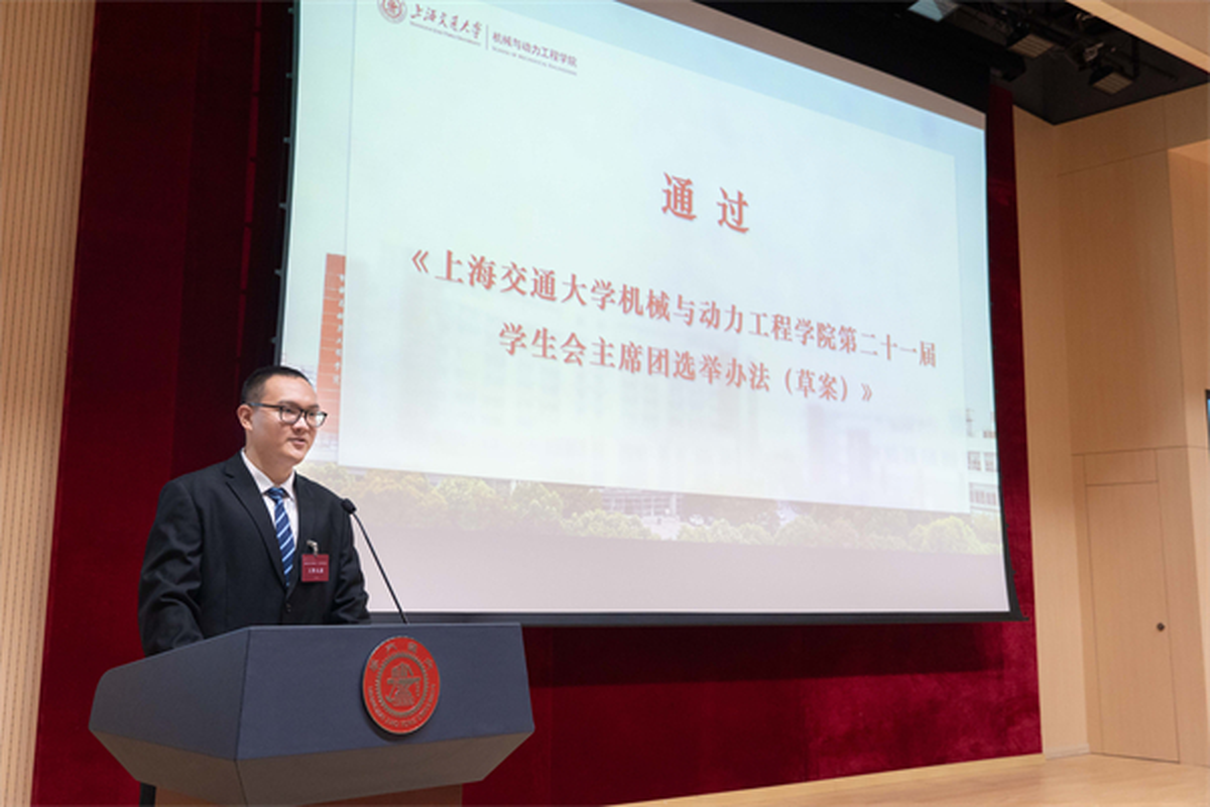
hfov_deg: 55.1
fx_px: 1159
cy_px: 404
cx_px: 605
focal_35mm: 34
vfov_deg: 38.4
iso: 1250
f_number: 4.5
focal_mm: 23
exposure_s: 1/60
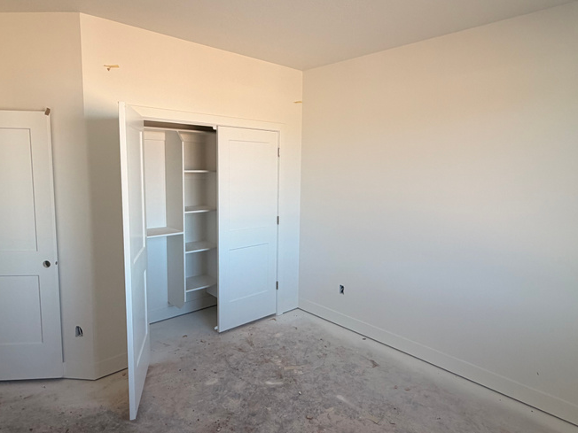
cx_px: 281
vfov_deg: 61.1
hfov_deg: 76.4
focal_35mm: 22
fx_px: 367
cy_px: 205
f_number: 2.2
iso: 80
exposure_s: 1/121
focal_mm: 2.22
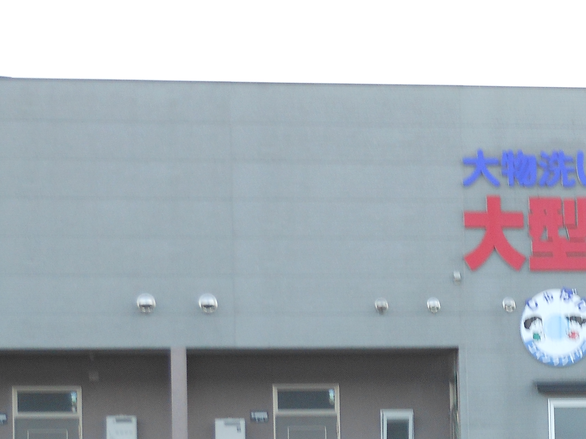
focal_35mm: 152
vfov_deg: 9.7
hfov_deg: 12.7
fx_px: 2573
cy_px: 449
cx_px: 671
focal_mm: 11.7
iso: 125
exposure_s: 1/30
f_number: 4.3
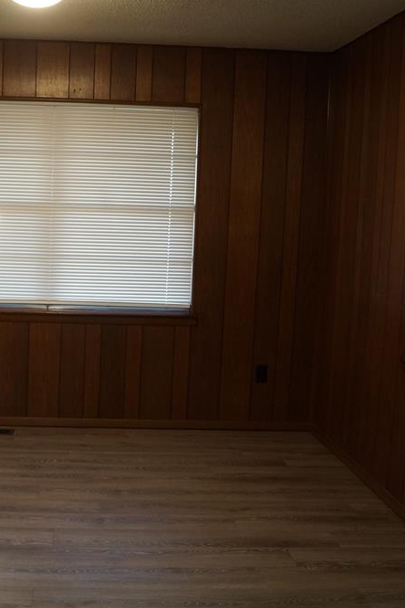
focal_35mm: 46
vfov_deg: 42.7
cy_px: 307
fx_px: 776
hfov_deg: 28.9
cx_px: 108
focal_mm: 20
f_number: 4
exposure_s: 1/60
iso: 800
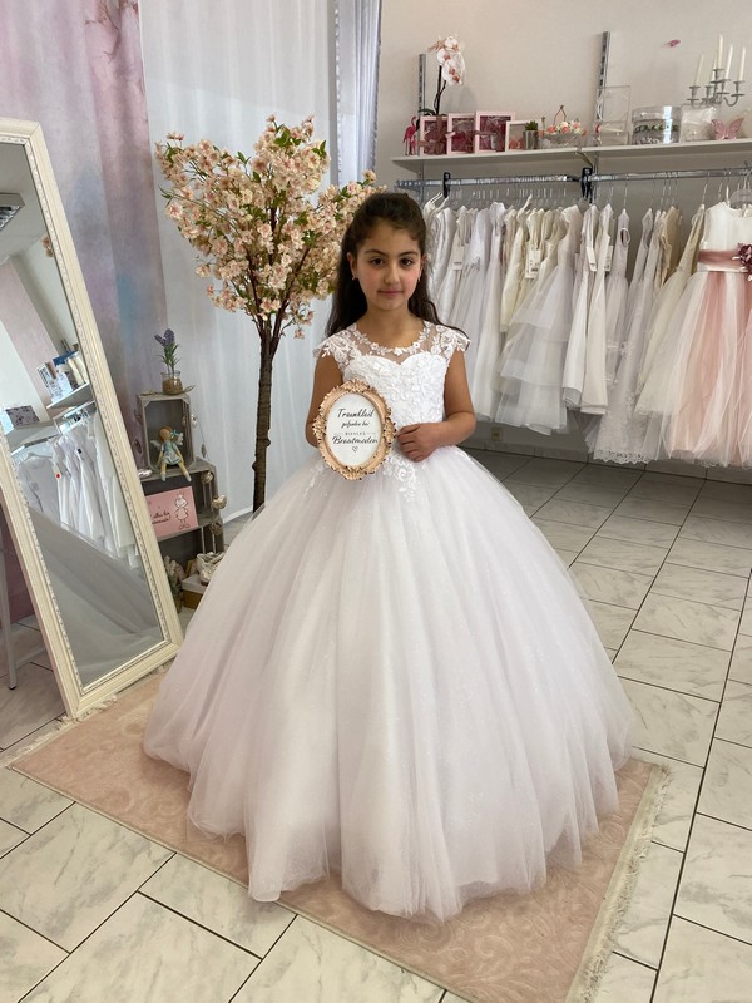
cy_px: 502
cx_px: 376
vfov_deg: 67.3
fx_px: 753
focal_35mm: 26
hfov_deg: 53.1
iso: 125
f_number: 1.8
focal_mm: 4.25
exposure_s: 1/100
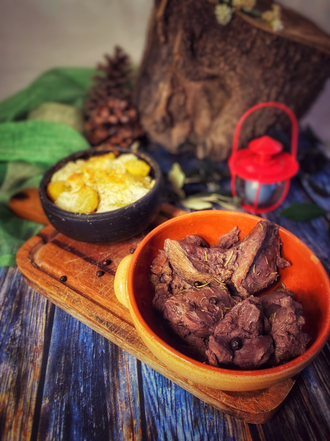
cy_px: 220
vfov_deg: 67.3
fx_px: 330
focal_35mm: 26
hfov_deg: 53.1
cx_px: 165
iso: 200
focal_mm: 4.25
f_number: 1.8
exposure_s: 1/50
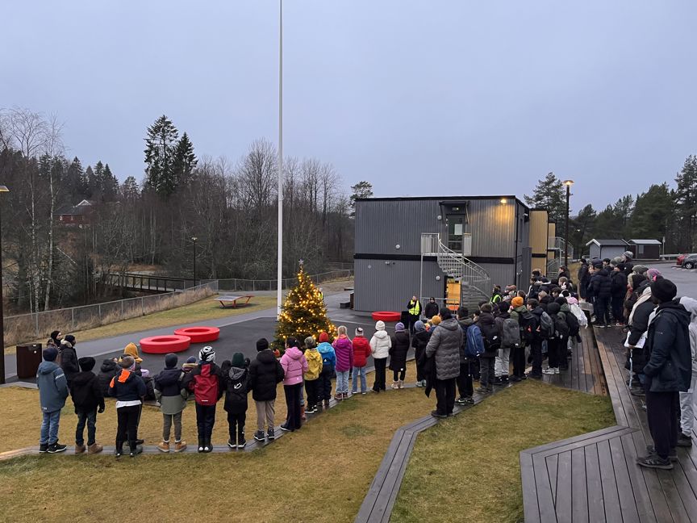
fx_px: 524
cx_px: 348
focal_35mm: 26
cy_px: 262
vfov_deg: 53.1
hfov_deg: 67.3
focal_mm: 5.1
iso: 250
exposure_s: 1/60
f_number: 1.6
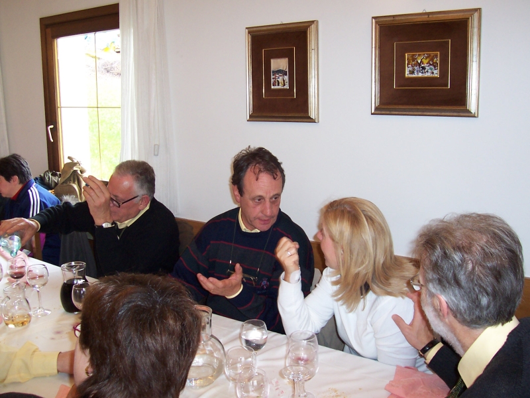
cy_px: 199
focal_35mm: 37
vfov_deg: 38.7
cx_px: 265
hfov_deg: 50.1
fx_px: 567
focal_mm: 5.6
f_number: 2.8
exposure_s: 1/60
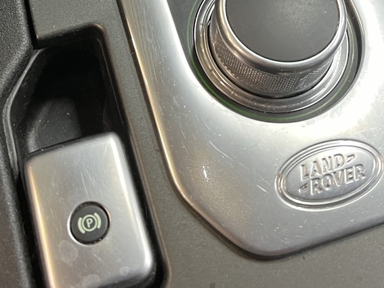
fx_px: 732
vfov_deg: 20.7
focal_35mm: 66
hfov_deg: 29.4
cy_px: -61
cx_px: 194
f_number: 1.6
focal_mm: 5.1
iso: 400
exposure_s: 1/50
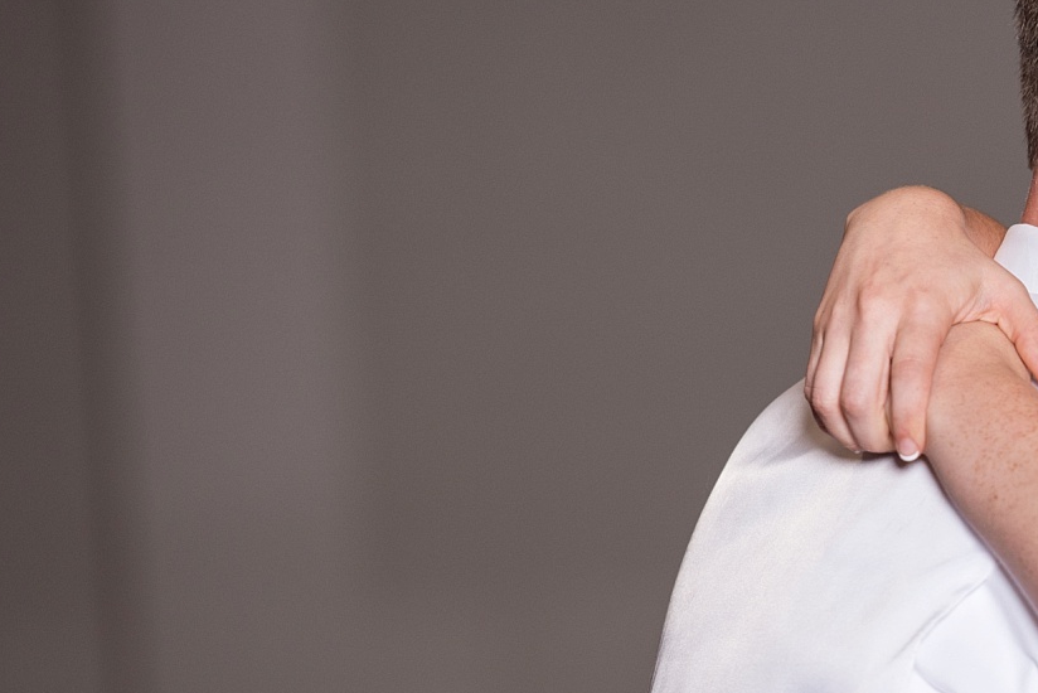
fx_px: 12950
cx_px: 1140
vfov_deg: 3.1
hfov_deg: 4.6
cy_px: 565
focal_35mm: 449
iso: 160
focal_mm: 185
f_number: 3.2
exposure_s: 1/200
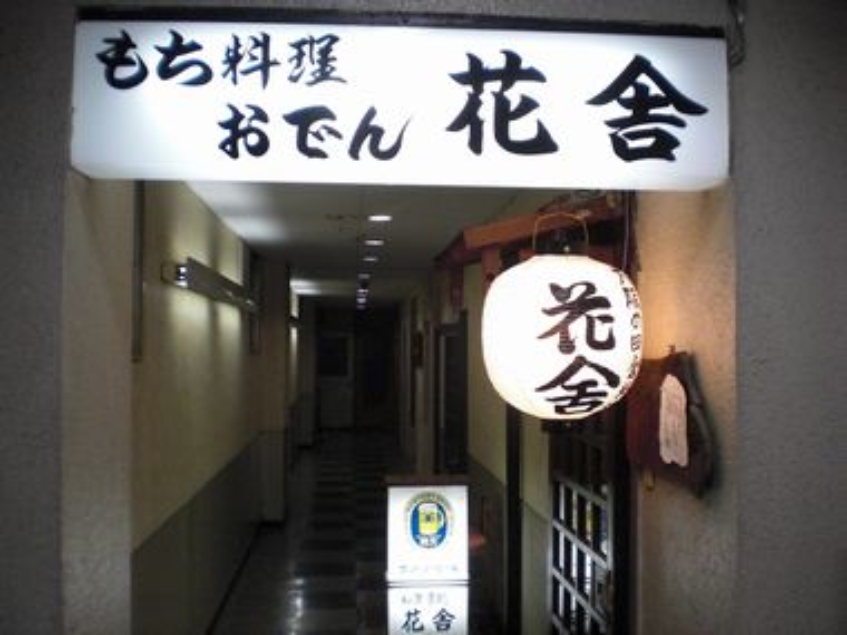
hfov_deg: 49.0
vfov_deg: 37.7
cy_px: 318
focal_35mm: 38
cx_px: 424
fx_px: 930
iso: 400
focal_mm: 6.3
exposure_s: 1/100
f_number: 3.1
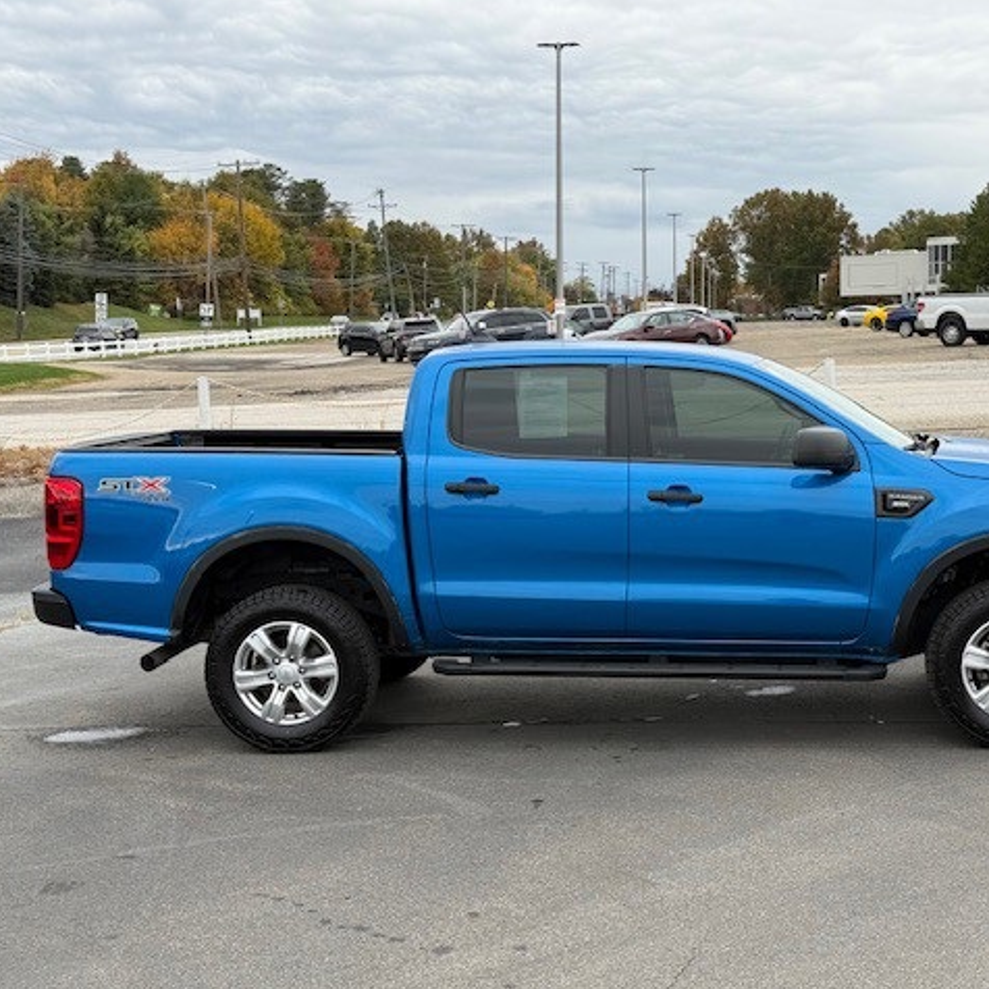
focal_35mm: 57
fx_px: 1842
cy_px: 492
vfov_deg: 30.0
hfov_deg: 29.9
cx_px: 640
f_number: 1.78
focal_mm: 6.76
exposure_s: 1/620
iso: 80
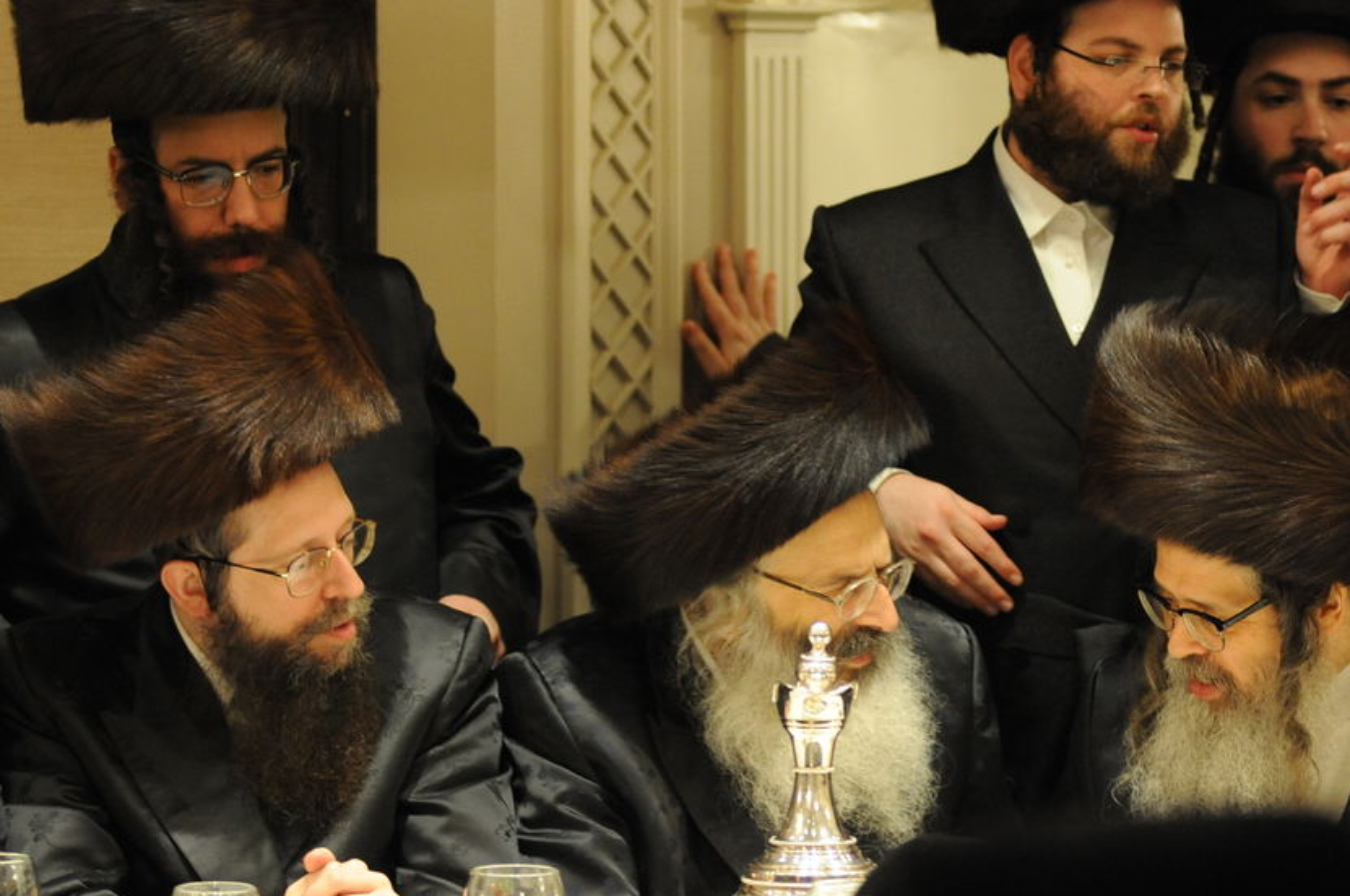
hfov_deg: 11.6
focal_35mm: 177
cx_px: 851
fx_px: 6630
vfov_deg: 7.7
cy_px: 538
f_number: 3.5
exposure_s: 1/100
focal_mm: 105
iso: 3200
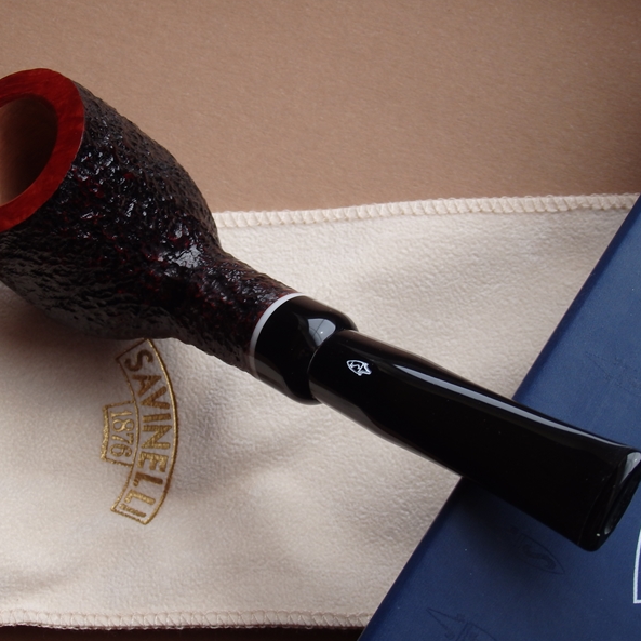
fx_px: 1823
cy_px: 323
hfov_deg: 19.9
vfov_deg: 19.9
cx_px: 266
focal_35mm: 87
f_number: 4.5
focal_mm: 13.1
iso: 125
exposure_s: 1/50
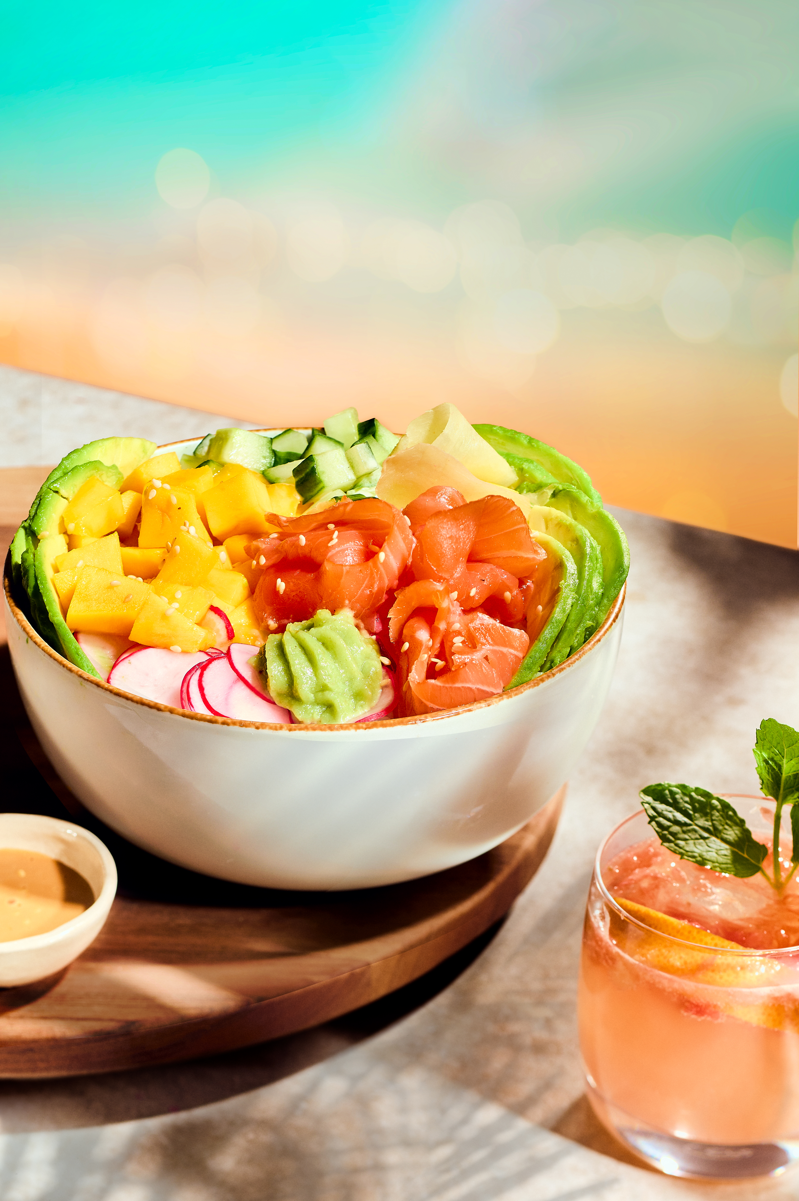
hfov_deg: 16.1
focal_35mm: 85
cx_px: 400
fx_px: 2833
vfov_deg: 23.9
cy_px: 600
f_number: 9
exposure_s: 1/125
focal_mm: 85
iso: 125
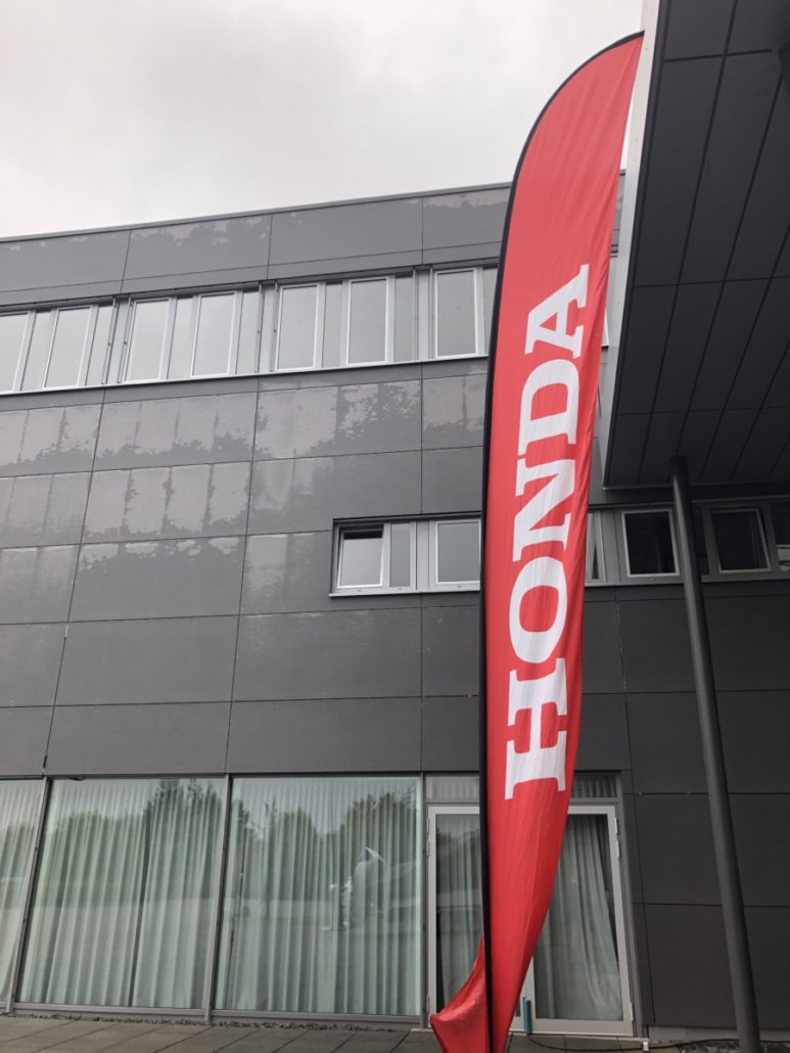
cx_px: 395
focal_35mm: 28
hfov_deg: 49.8
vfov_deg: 63.4
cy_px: 526
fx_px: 852
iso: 20
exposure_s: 1/315
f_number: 1.8
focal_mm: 3.99
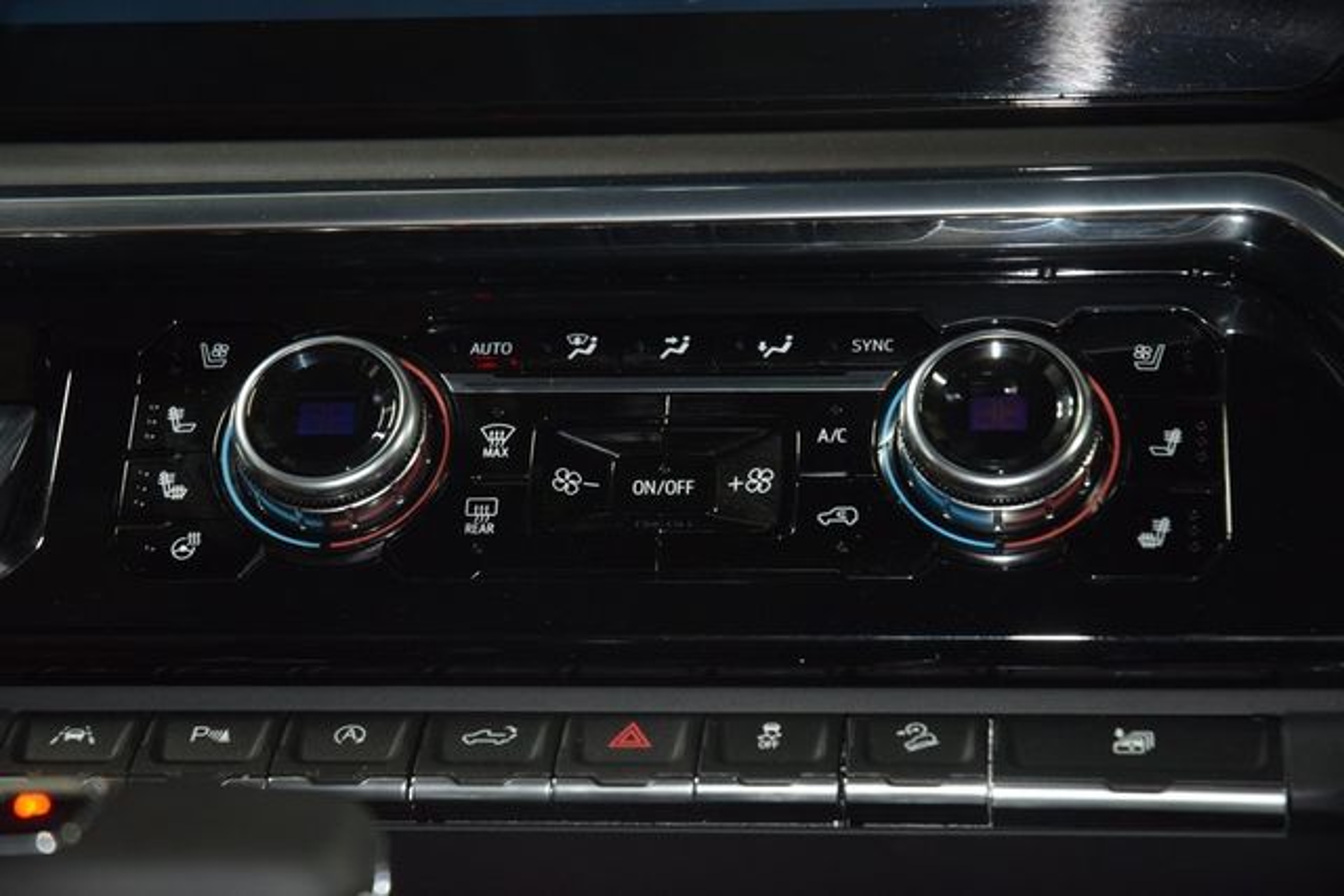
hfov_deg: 19.5
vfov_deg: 13.0
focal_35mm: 105
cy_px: 448
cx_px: 672
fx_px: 3921
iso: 1400
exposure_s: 1/25
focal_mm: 70
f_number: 4.5
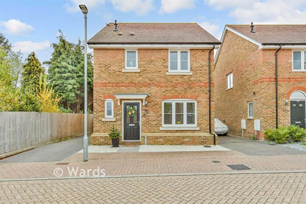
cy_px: 102
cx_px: 153
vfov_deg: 59.5
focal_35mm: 21
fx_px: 179
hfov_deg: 81.2
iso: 500
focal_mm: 14
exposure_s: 1/200
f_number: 7.1
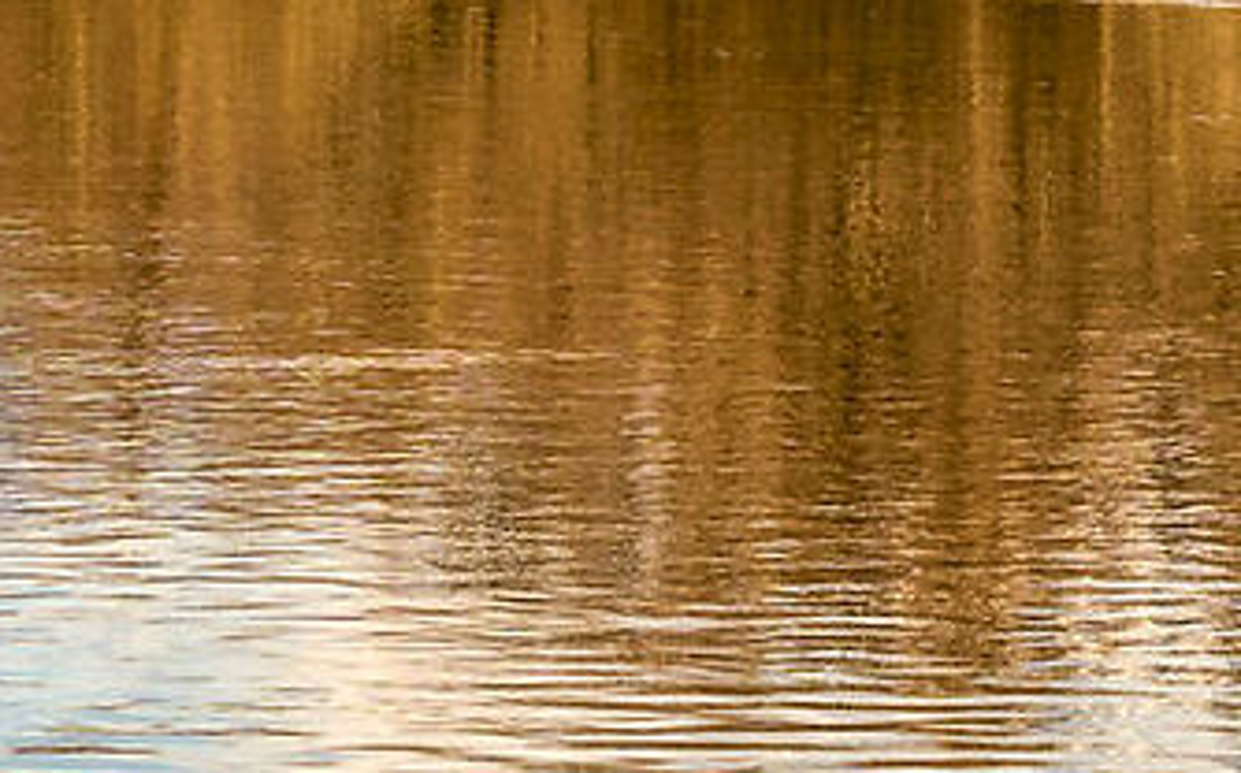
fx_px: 10406
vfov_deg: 4.2
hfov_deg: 6.8
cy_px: -394
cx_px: 1300
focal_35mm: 308
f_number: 7.1
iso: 100
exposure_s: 1/500
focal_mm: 42
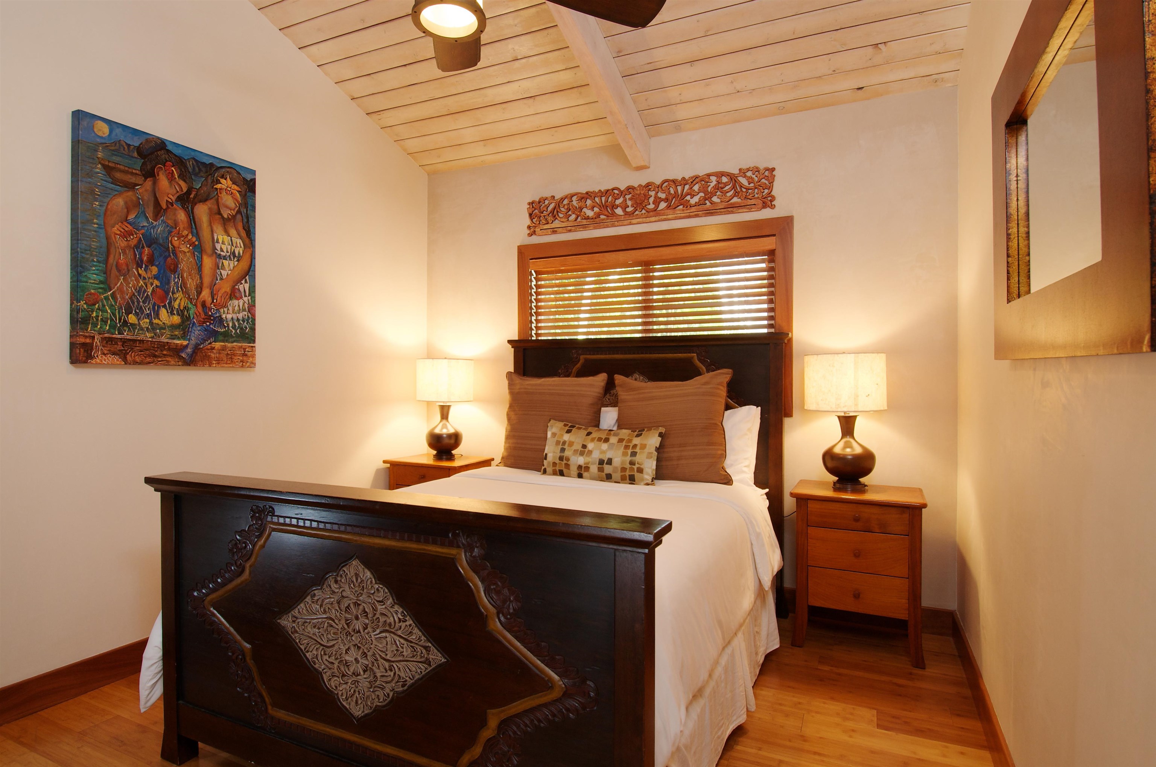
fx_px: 577
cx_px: 578
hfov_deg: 90.1
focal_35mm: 18
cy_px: 384
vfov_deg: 67.2
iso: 320
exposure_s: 1/4
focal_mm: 12
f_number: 8
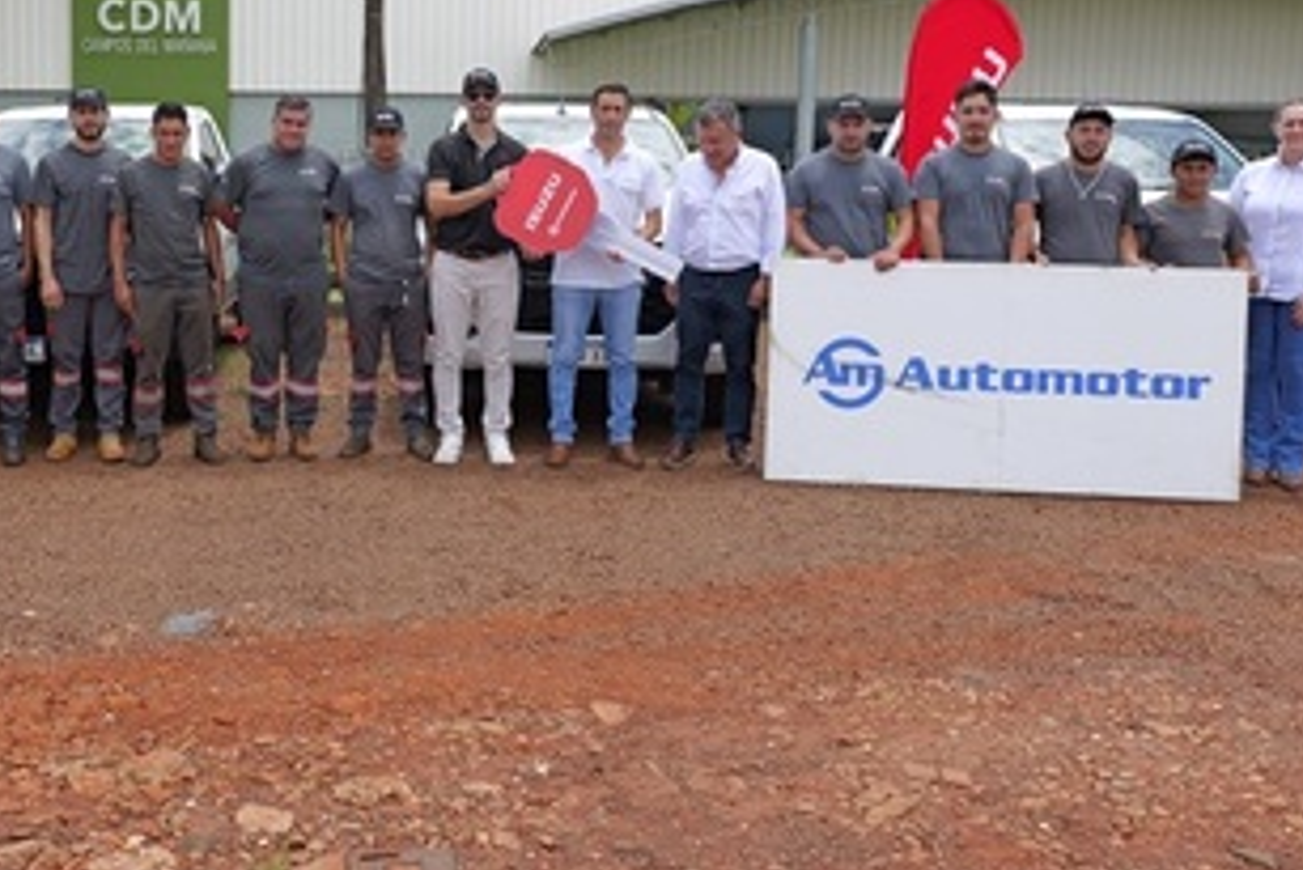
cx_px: 335
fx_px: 1485
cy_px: 301
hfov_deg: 45.8
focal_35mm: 41
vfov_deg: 32.4
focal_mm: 21
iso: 100
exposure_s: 1/250
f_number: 6.3
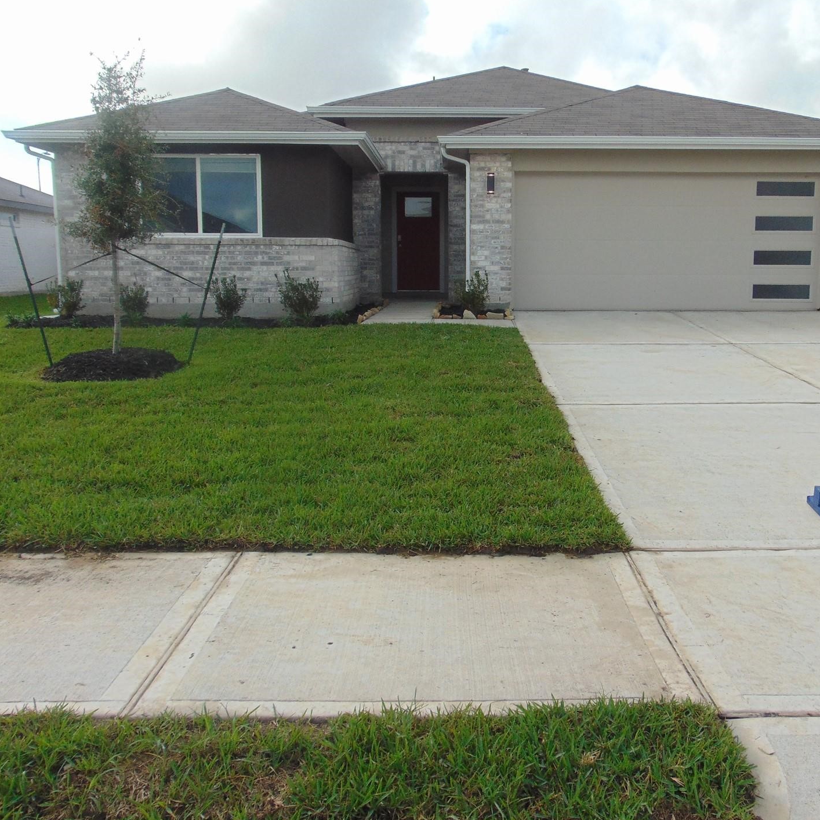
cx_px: 472
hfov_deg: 50.9
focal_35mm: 32
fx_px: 858
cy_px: 396
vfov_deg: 51.1
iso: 80
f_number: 7.7
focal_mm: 4.5
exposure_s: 1/200
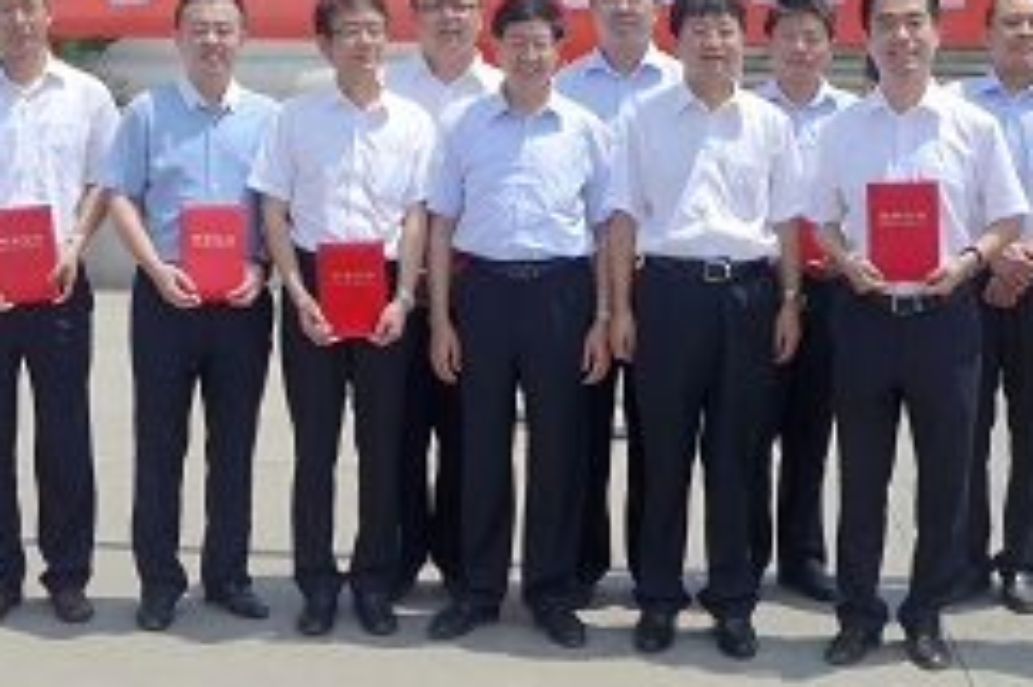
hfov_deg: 30.4
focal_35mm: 66
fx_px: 1892
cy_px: 175
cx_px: 380
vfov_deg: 20.4
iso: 80
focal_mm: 6.3
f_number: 2.8
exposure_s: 1/1600
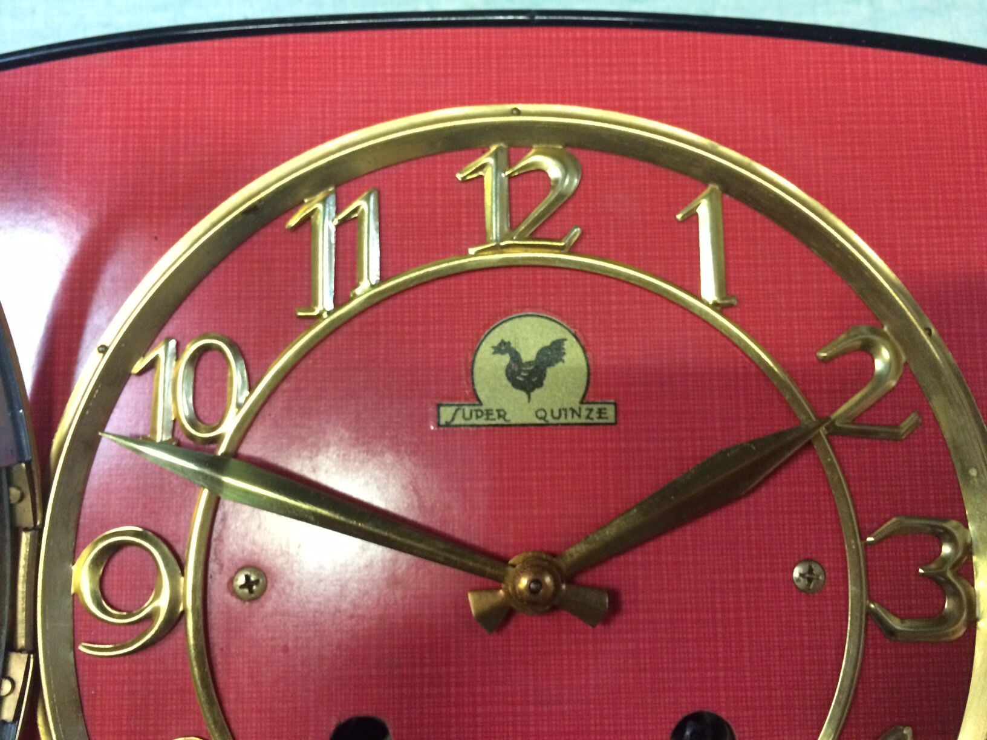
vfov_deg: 48.2
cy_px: 370
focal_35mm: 29
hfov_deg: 61.7
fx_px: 827
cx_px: 494
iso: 320
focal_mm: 4.15
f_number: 2.2
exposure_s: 1/33
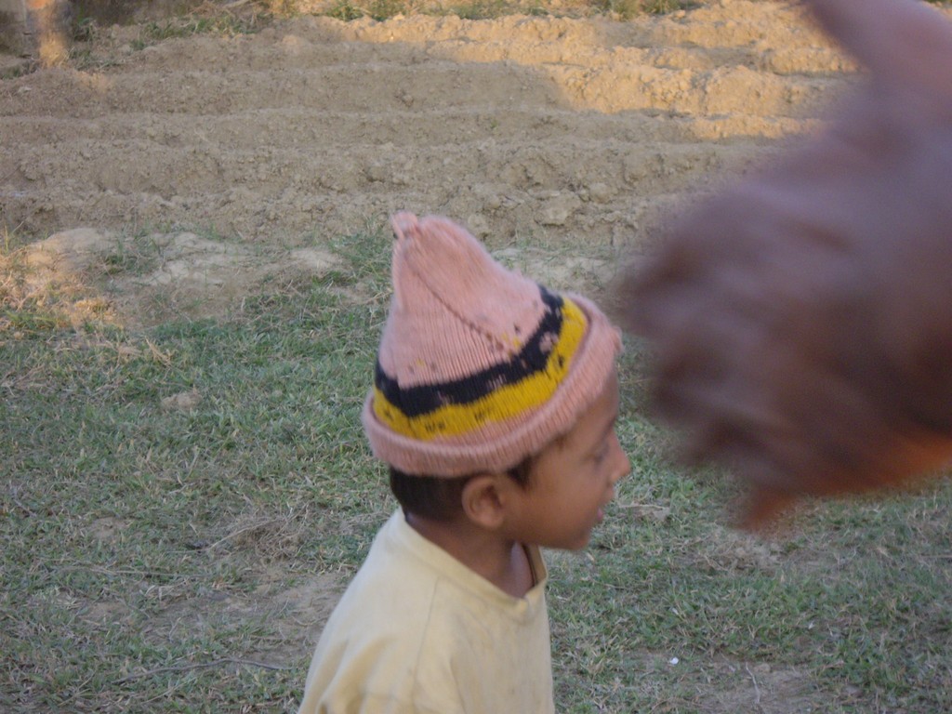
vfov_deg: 13.0
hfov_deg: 17.3
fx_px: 3135
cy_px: 357
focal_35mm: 114
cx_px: 476
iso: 200
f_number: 5.2
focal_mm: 18.6
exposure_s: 1/100
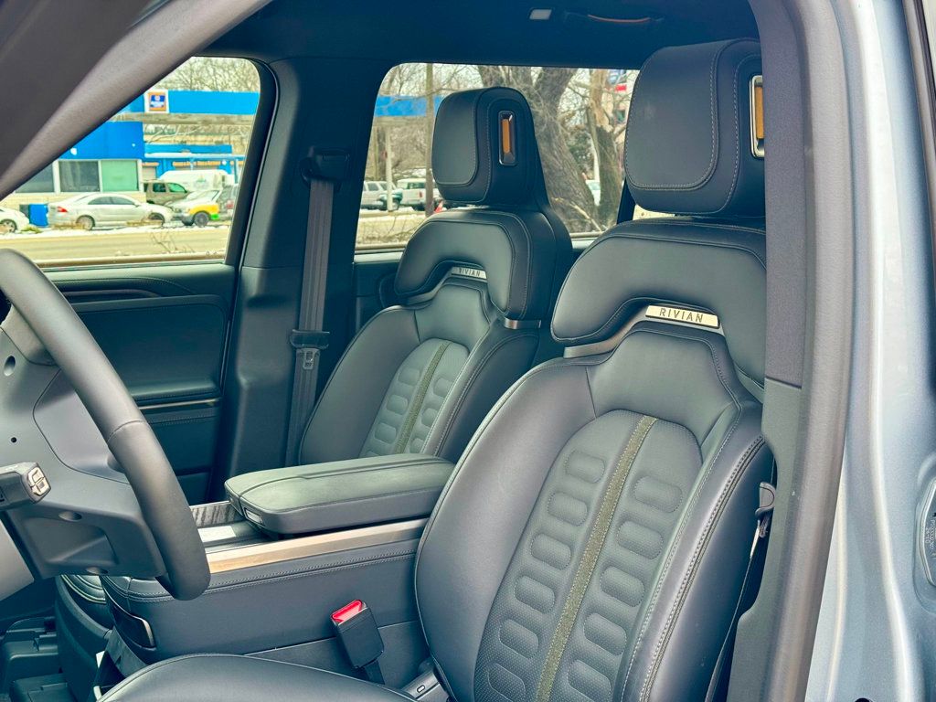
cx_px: 468
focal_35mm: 48
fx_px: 1298
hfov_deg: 39.7
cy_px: 351
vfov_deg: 30.3
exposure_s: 1/225
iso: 64
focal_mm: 6.76
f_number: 1.78
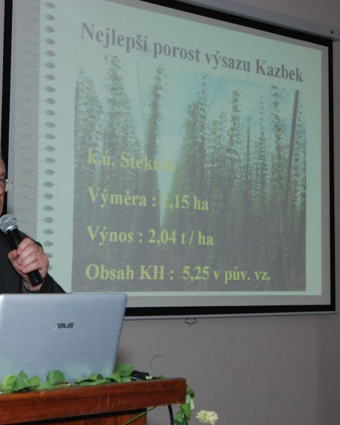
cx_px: 53
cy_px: 212
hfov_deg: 28.8
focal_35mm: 51
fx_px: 642
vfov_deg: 36.7
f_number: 7.1
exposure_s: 1/60
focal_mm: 24
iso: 800
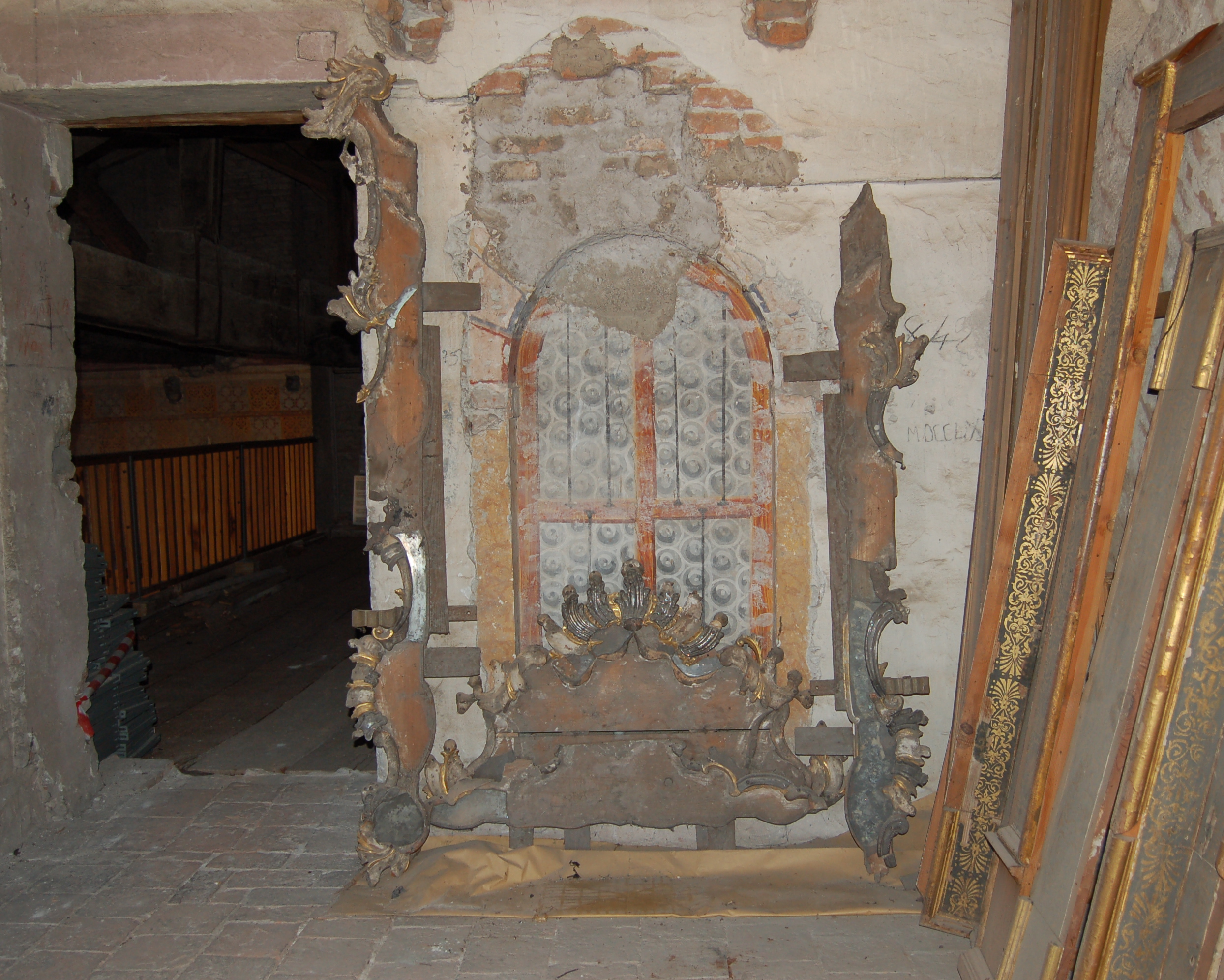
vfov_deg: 43.4
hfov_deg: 52.8
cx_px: 637
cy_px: 489
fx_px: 1232
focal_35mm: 34
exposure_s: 1/60
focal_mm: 20
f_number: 3.8
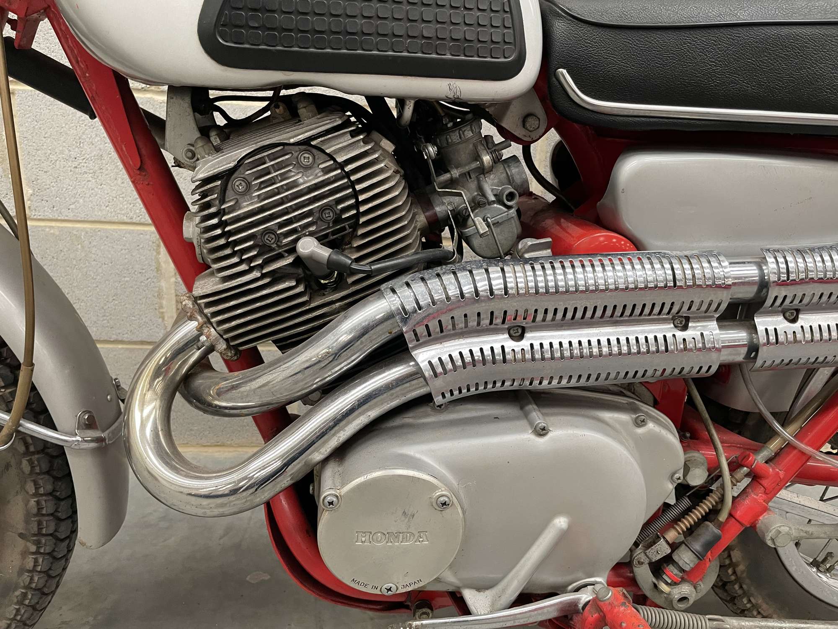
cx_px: 419
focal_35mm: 26
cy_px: 314
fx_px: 629
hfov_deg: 67.3
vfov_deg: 53.1
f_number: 1.6
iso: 160
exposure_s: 1/60
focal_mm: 4.2
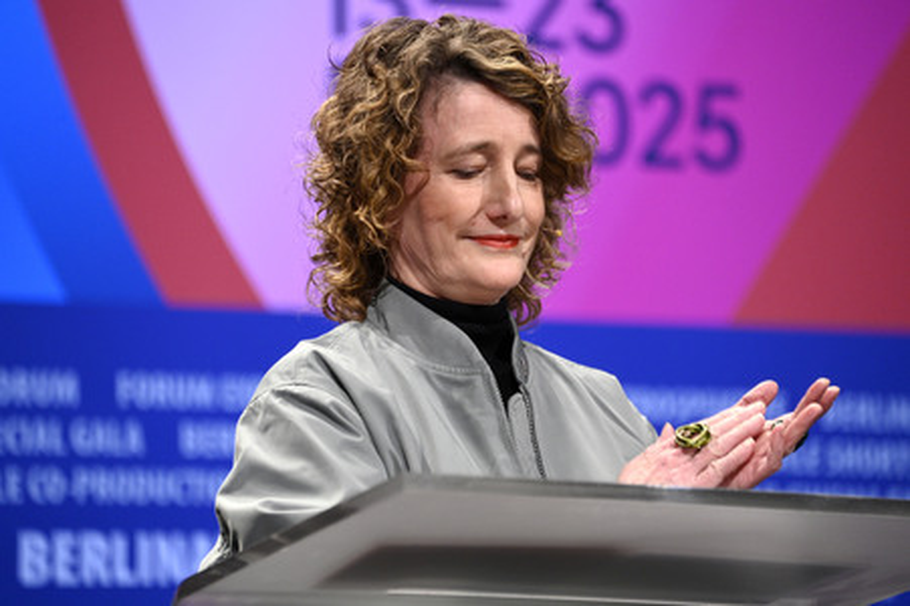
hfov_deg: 6.9
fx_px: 7578
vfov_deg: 4.6
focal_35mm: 300
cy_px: 303
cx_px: 455
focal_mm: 300
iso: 3200
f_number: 5.6
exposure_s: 1/160
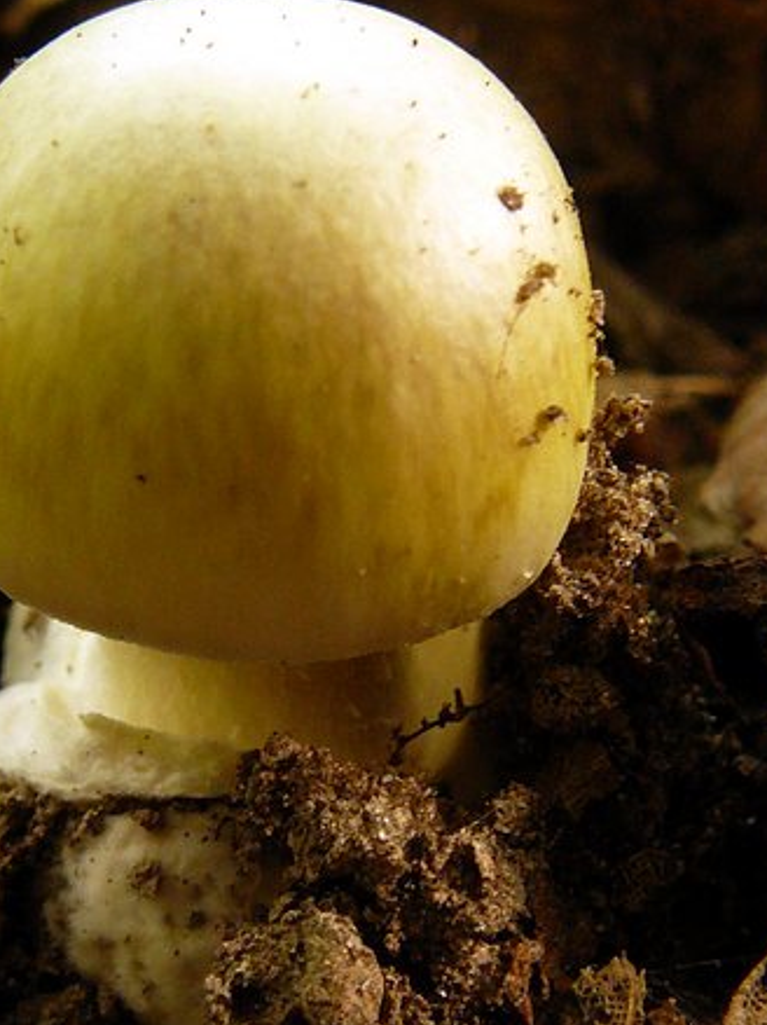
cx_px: 264
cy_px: 473
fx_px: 1893
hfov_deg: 22.8
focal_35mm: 64
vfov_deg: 30.3
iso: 200
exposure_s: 1/8
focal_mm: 5.2
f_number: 2.8
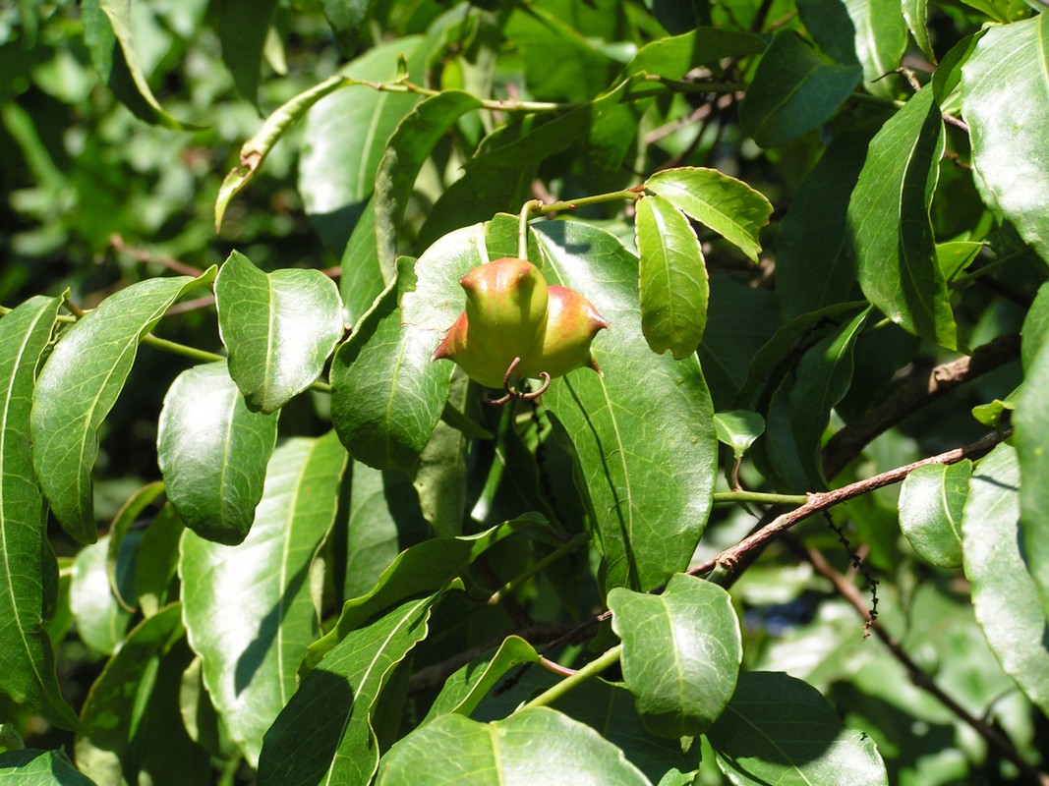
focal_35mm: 105
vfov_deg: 14.1
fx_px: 3182
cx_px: 524
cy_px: 393
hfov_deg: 18.7
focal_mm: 17.5
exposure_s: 1/250
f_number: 4.5
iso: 50
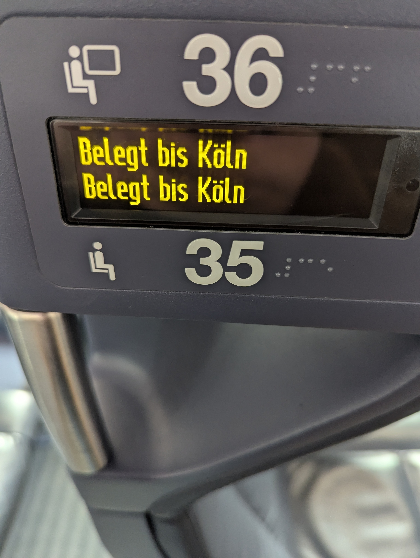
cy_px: 279
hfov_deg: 56.9
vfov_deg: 71.5
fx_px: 387
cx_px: 210
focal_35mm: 24
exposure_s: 1/124
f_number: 1.85
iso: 557
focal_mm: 6.81
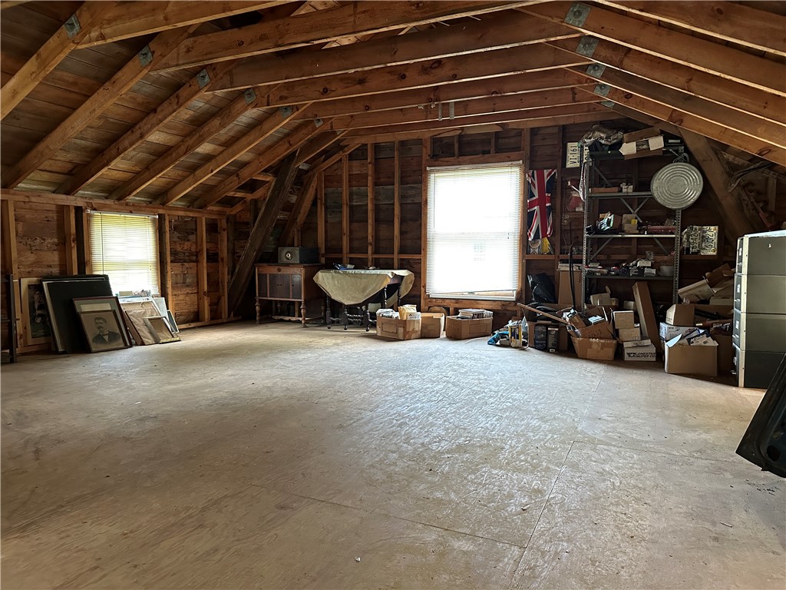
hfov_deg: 71.6
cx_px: 393
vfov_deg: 56.8
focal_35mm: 24
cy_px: 295
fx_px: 545
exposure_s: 1/60
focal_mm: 6.86
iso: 500
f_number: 1.78
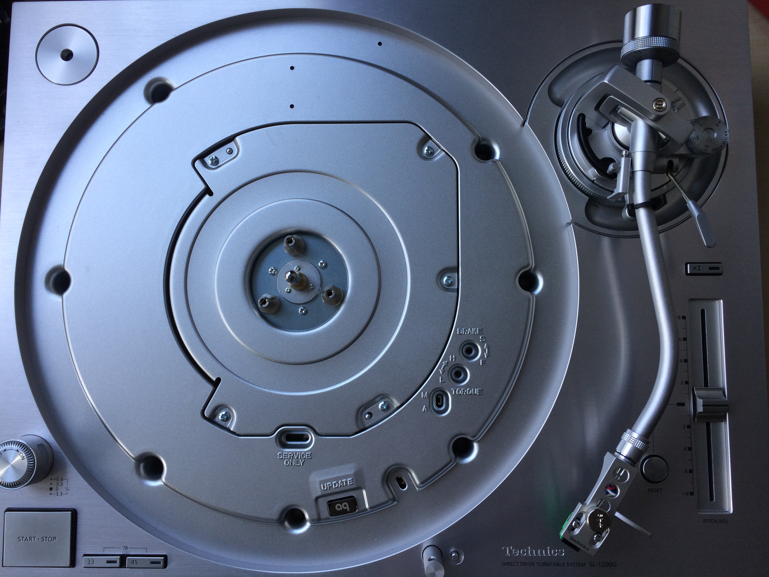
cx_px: 384
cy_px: 288
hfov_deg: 61.7
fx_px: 644
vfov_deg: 48.2
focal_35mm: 29
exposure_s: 1/50
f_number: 2.2
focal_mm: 4.15
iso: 40
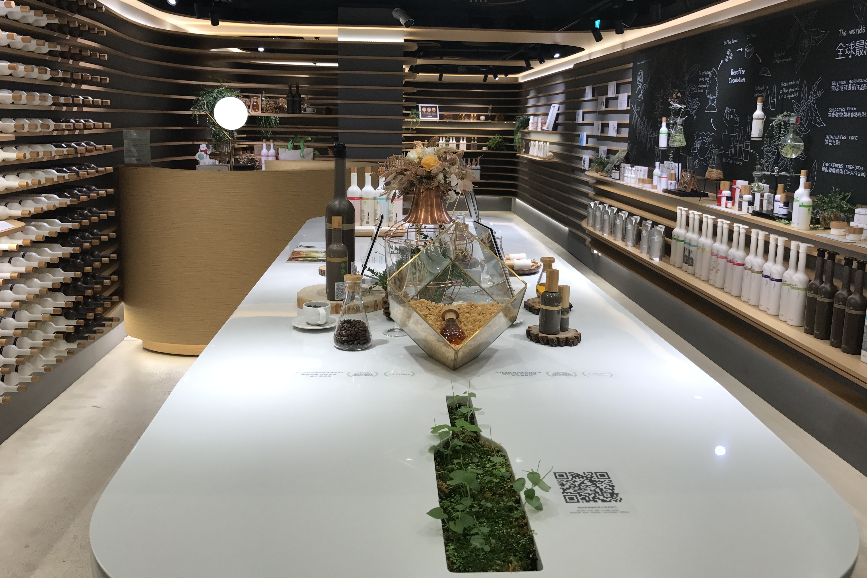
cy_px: 249
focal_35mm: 30
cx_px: 432
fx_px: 722
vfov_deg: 43.5
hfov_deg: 61.9
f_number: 1.8
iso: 32
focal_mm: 3.99
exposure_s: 1/120
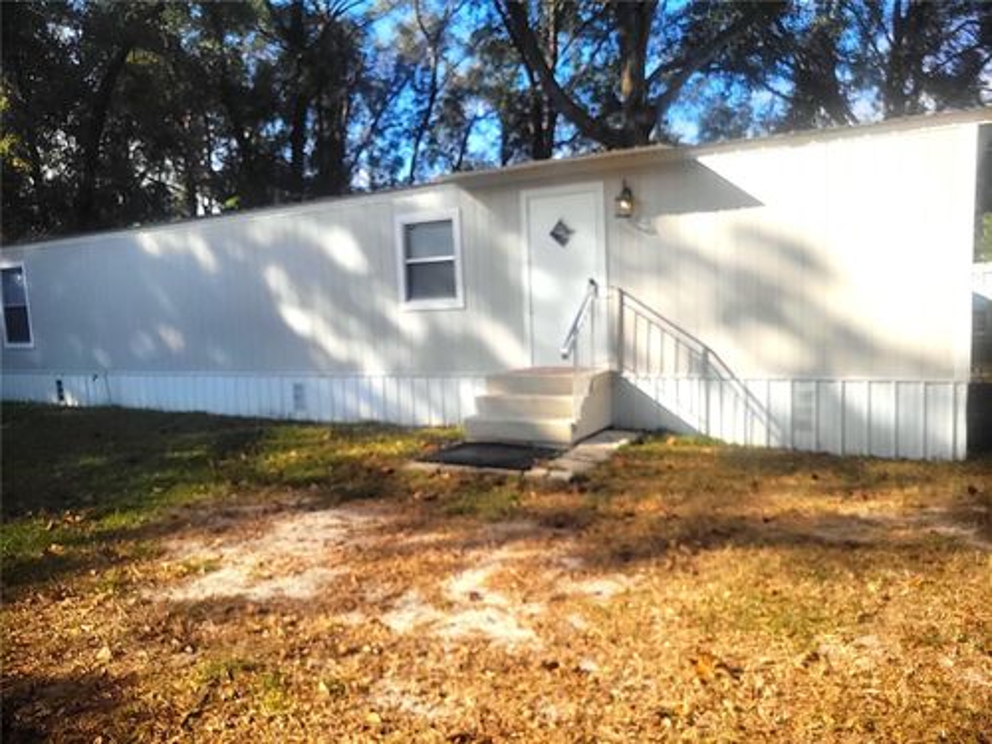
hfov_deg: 67.3
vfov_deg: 53.1
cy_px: 372
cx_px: 496
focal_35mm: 26
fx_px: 745
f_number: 1.8
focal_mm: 5.4
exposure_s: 1/1173
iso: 40
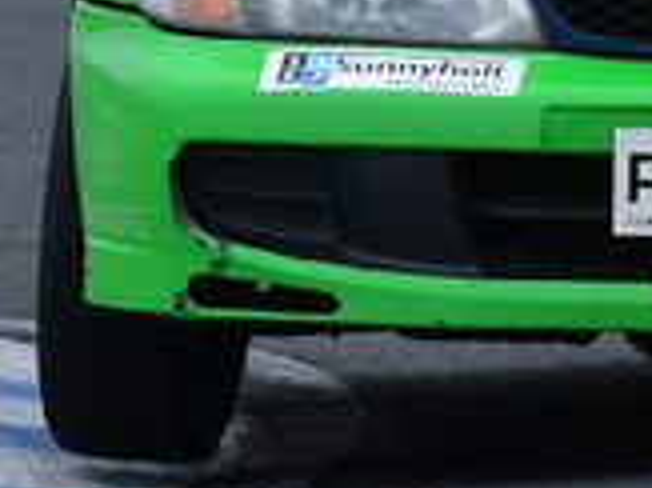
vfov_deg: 0.4
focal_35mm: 3551
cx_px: 636
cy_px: -244
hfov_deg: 0.6
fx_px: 66835
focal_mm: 500
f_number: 11
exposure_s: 1/640
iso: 800
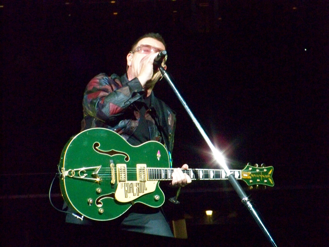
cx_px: 164
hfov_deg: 6.4
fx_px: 2927
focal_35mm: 308
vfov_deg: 4.8
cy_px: 124
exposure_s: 1/125
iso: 1600
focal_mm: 52.2
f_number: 8
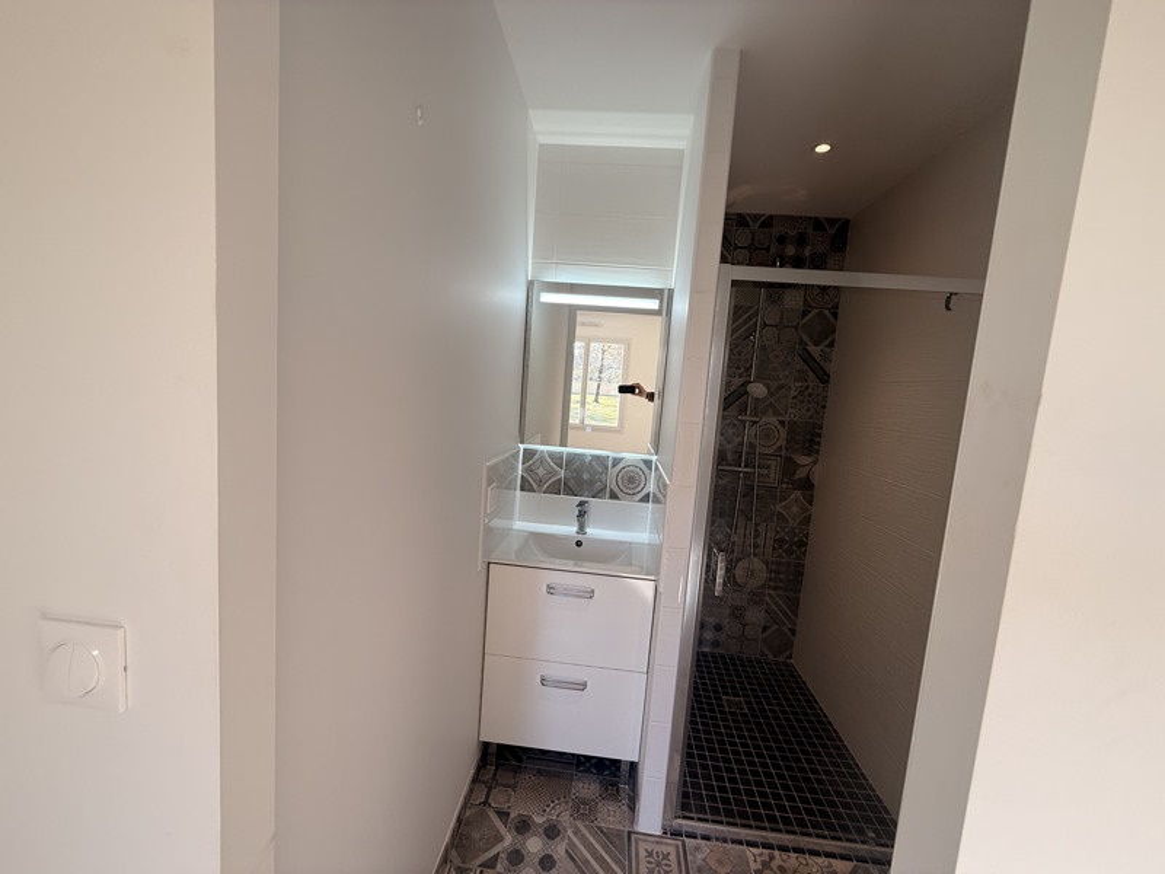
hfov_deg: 102.1
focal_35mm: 14
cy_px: 437
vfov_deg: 85.7
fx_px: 471
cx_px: 582
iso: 50
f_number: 2.2
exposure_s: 1/100
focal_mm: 2.22
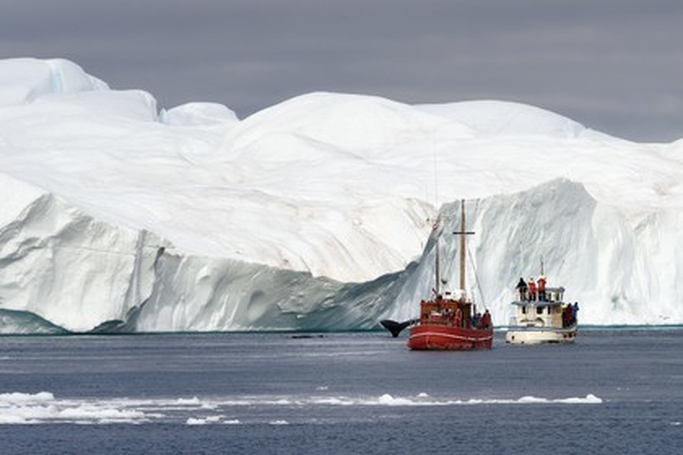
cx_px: 342
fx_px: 5312
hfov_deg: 7.4
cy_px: 228
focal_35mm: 280
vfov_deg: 4.9
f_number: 11
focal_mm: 280
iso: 200
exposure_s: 1/250
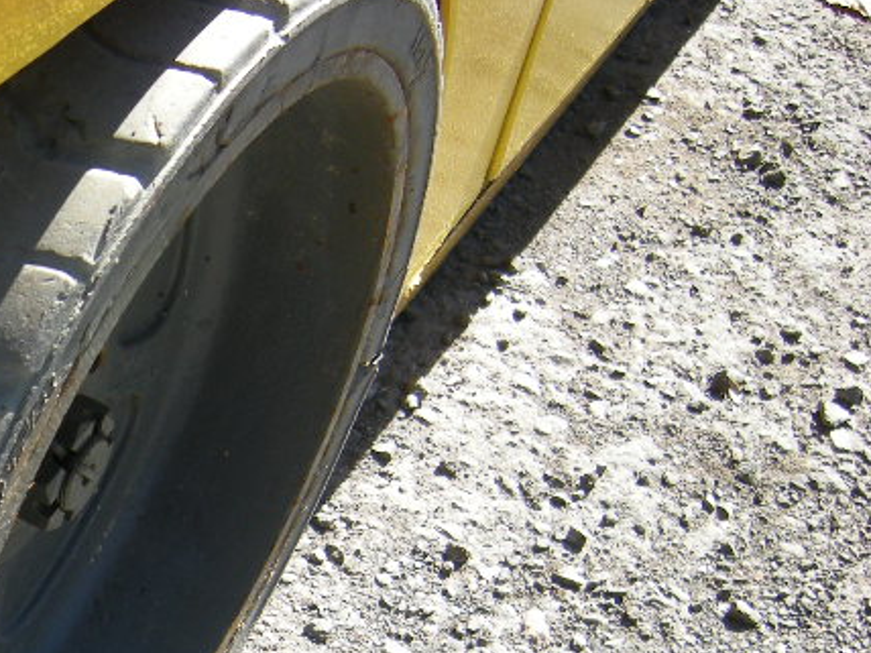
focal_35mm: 67
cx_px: -159
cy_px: 659
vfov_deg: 21.2
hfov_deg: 26.0
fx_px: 1686
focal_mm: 4.7
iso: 64
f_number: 2.8
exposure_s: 1/292
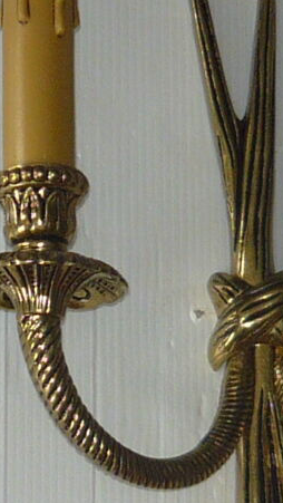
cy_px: 338
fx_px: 2732
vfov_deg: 10.5
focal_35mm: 205
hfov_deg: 5.8
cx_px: -272
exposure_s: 1/30
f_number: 2.8
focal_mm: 5.5
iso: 100
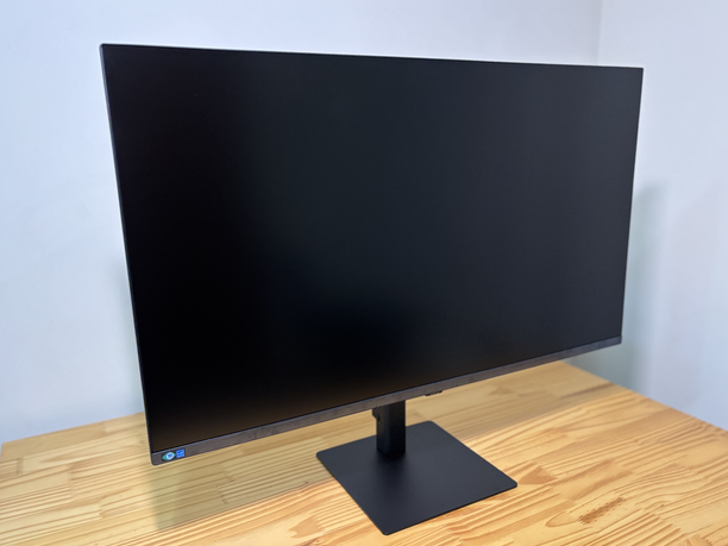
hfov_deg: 65.3
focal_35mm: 27
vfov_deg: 51.4
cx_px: 363
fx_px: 568
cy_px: 271
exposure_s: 1/40
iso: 500
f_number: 1.6
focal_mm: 5.96
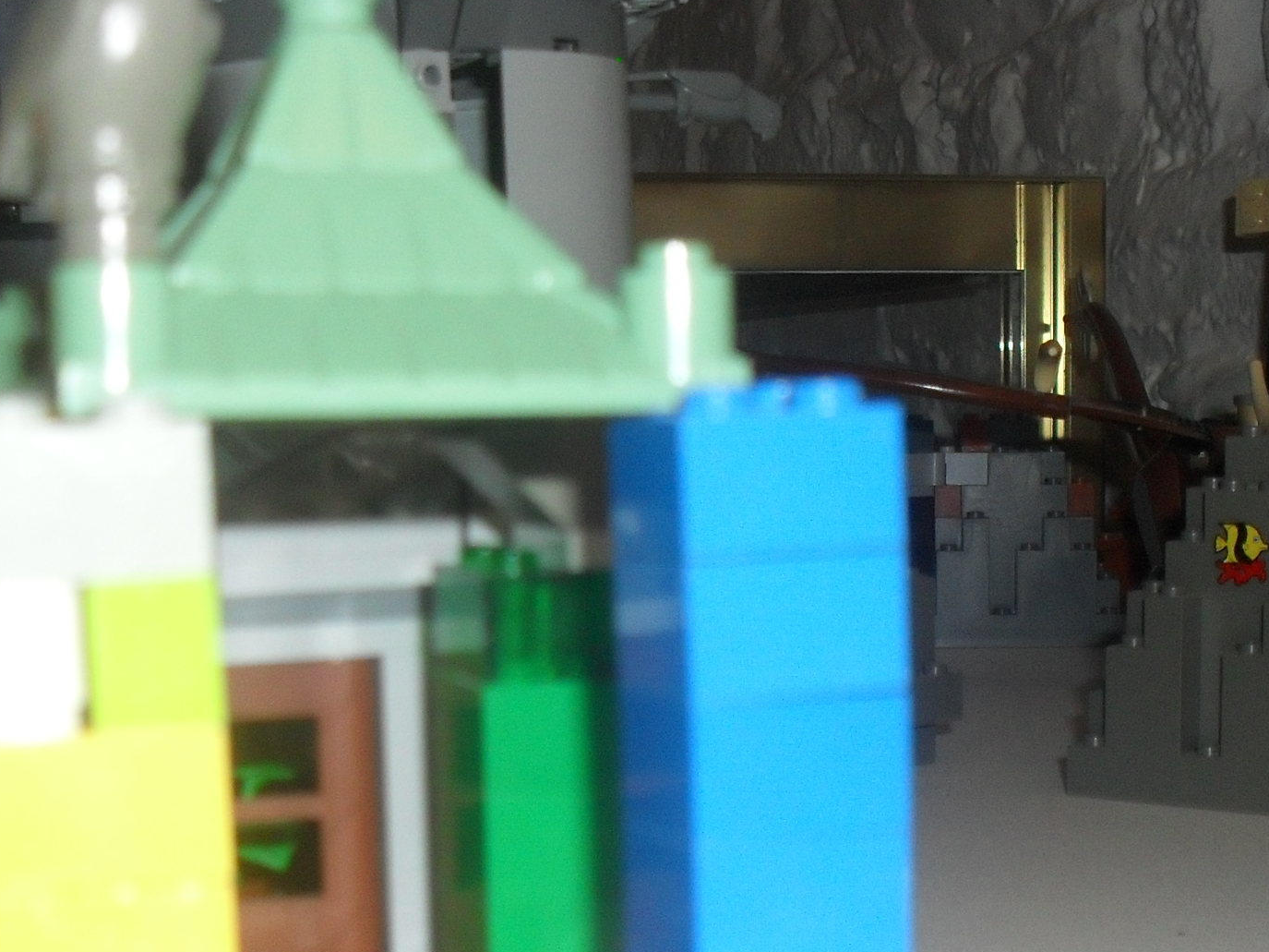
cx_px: 636
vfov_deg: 21.8
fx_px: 2419
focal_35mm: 66
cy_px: 822
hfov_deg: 29.4
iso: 200
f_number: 3.2
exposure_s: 1/45
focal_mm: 6.3
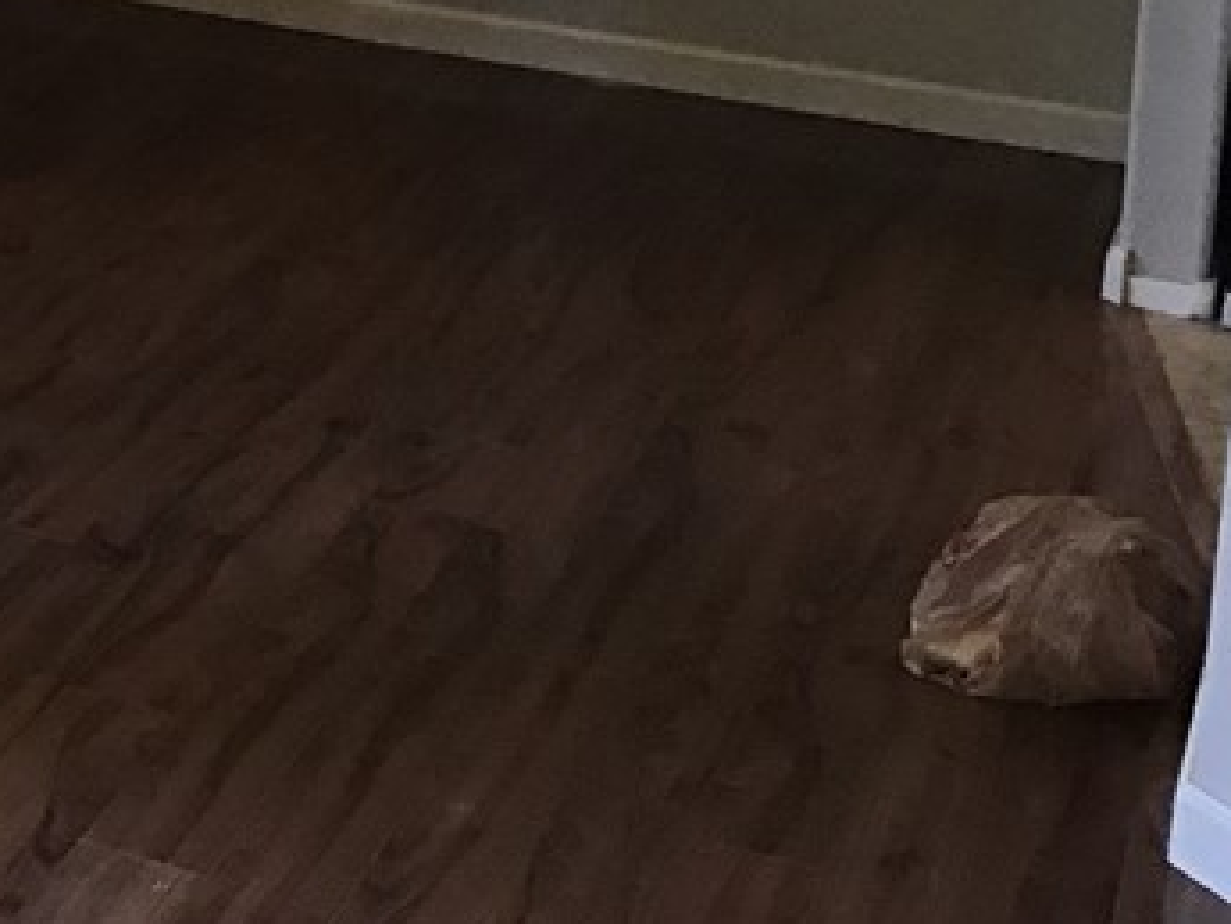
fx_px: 3273
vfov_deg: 15.0
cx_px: -364
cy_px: -432
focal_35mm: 92
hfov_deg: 19.6
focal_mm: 3.3
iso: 100
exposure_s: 1/30
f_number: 2.4
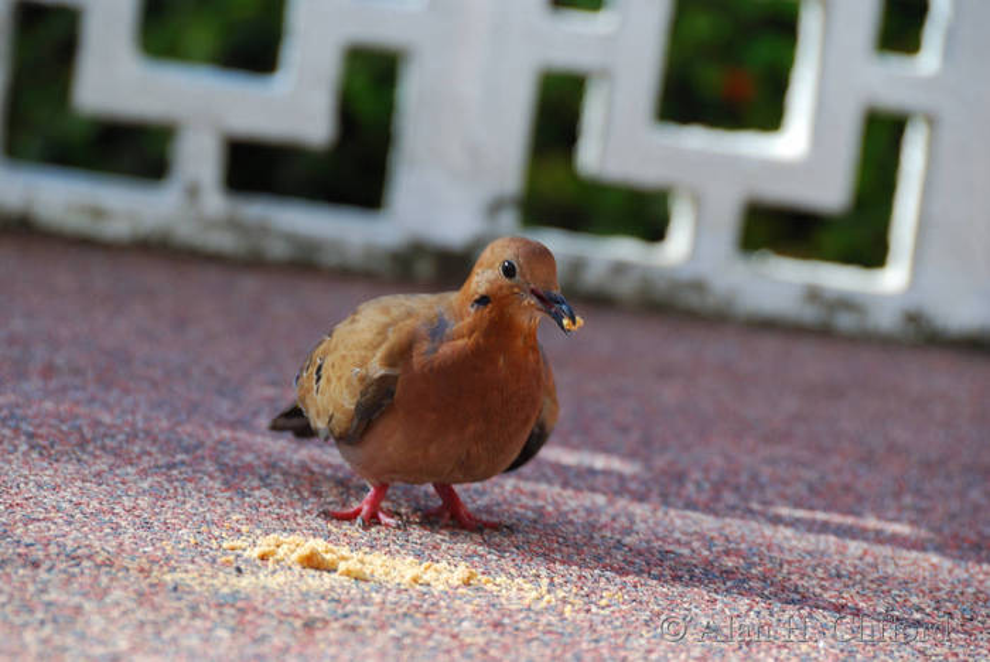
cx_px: 495
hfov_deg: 6.9
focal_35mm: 300
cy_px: 331
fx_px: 8257
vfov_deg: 4.6
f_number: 7.1
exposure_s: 1/100
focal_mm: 200
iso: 100
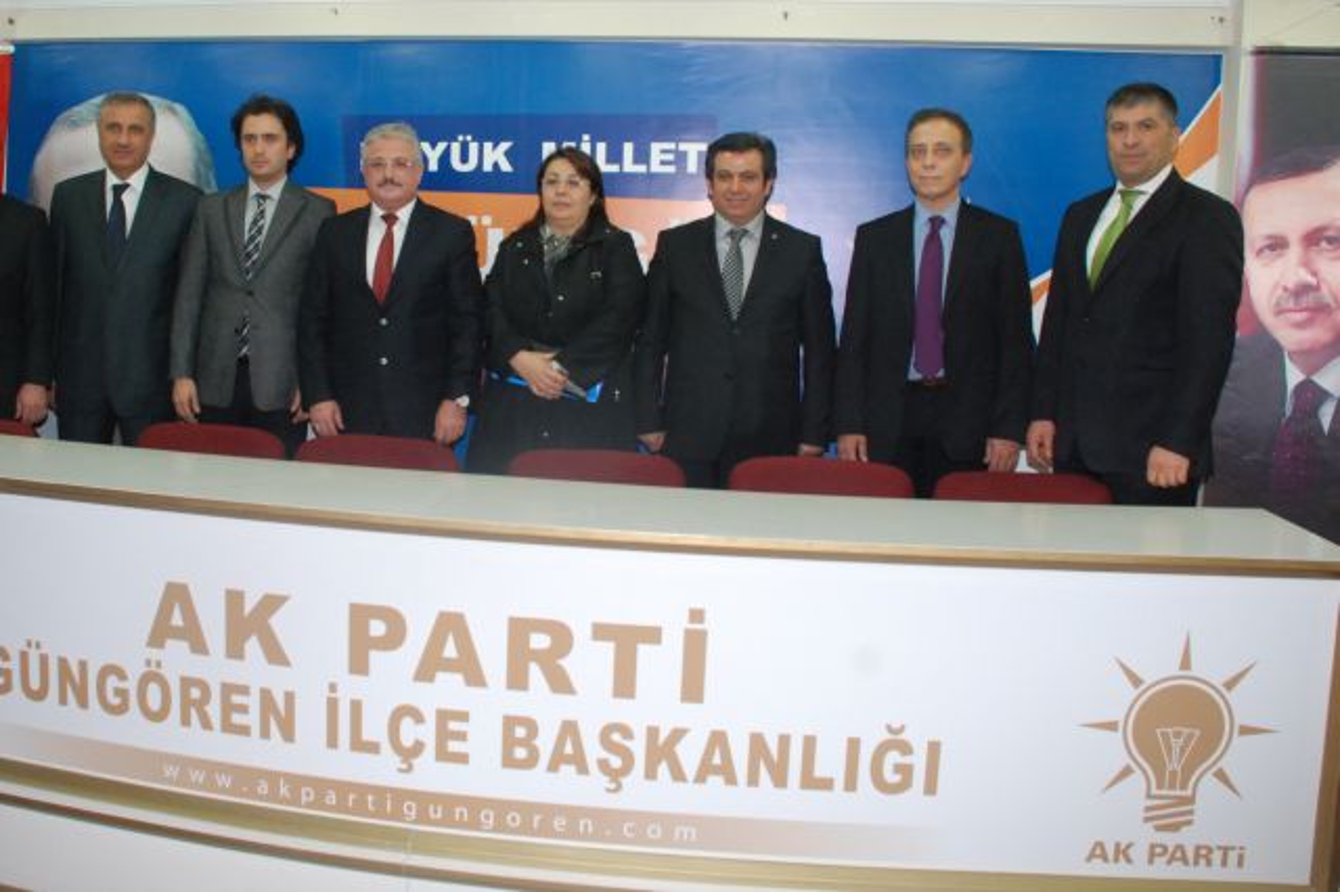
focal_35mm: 27
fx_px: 1004
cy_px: 446
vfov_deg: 47.9
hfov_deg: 67.4
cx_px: 670
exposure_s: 1/60
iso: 1000
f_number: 7.1
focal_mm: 18
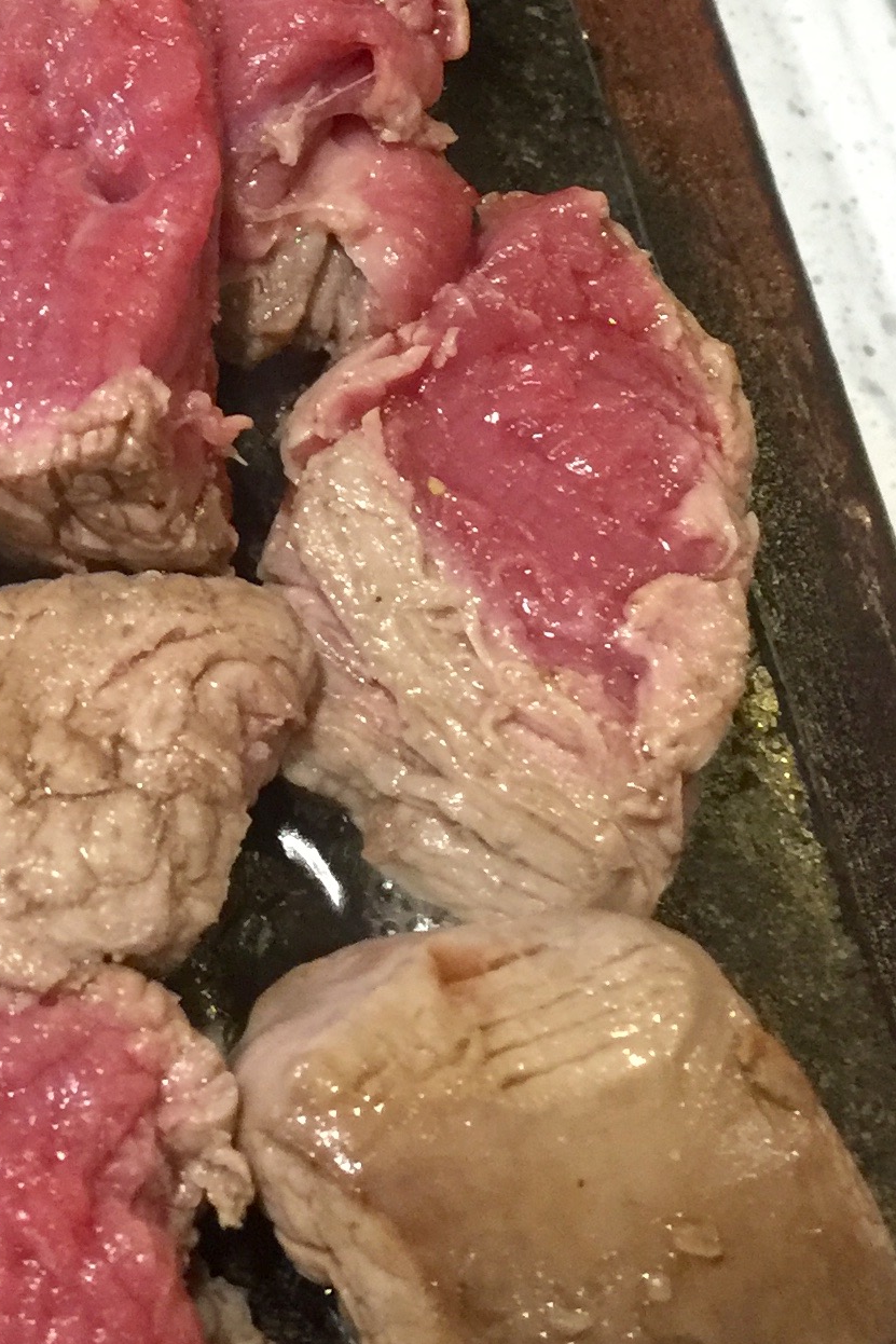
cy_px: -86
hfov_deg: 16.7
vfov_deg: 24.2
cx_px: -111
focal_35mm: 79
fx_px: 2948
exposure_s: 1/10
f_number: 2.2
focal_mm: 4.15
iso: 125
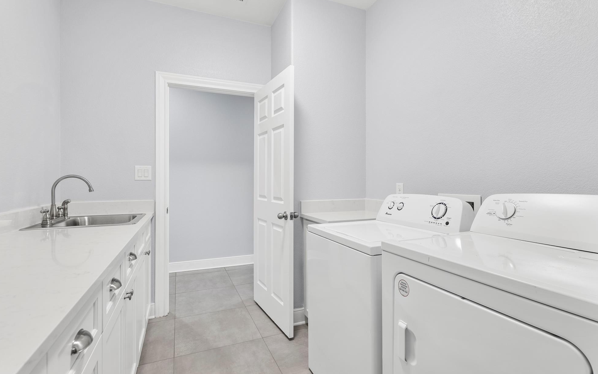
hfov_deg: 94.4
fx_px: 277
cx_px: 299
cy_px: 185
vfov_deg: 68.0
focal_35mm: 17
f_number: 8
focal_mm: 16
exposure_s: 1/4
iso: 250
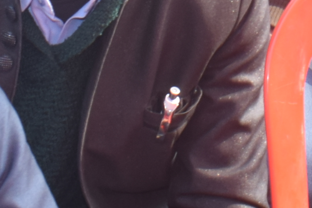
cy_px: -367
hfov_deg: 10.6
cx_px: 311
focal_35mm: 192
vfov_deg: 6.6
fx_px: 1664
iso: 200
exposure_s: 1/80
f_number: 8
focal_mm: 18
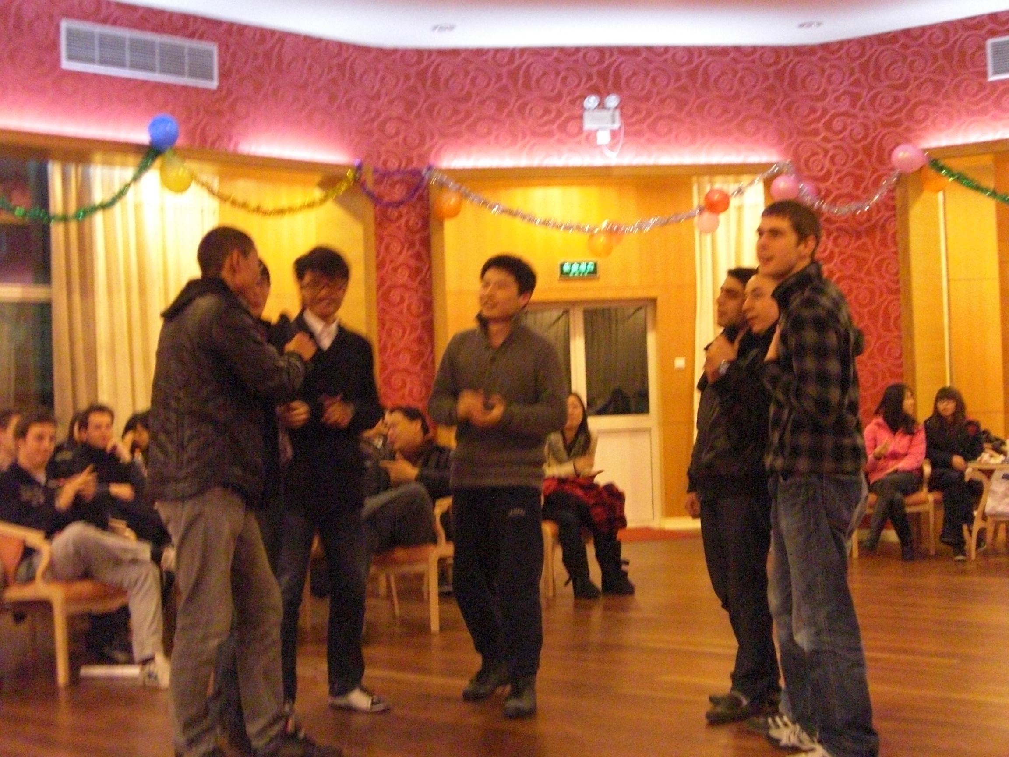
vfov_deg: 26.6
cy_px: 378
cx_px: 504
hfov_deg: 34.9
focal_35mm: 55
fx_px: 1603
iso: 800
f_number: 3.3
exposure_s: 1/30
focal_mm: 9
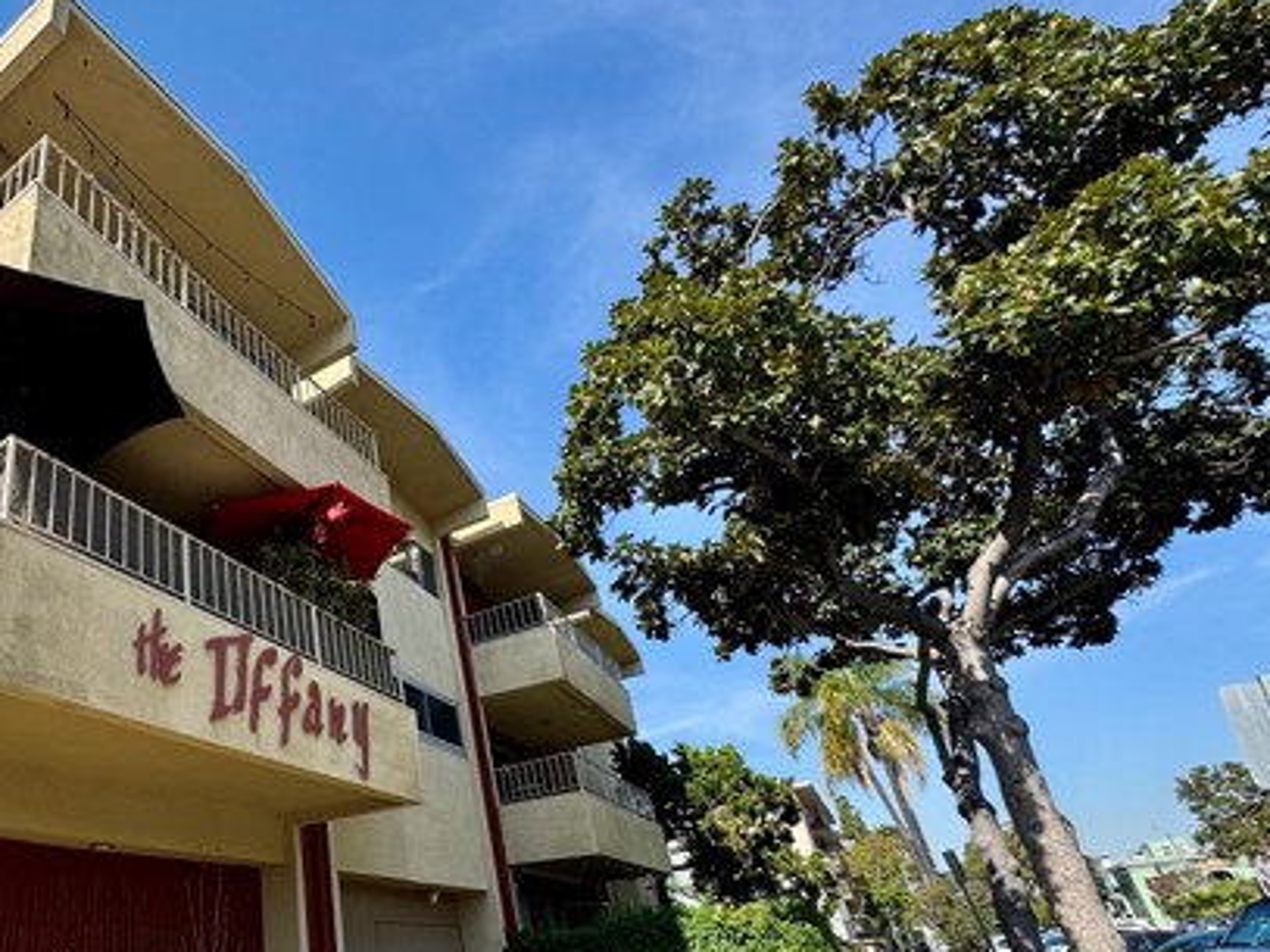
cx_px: 300
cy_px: 612
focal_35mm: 22
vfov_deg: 60.0
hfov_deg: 70.6
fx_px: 807
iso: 50
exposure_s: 1/771
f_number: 2.2
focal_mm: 2.22
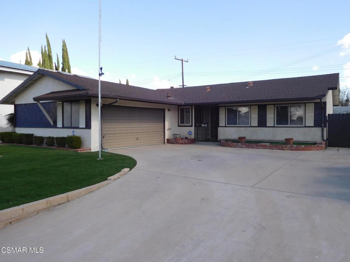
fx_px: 253
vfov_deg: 54.9
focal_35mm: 25
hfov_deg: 69.4
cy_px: 131
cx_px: 175
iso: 125
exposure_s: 1/500
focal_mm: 4.5
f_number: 3.4
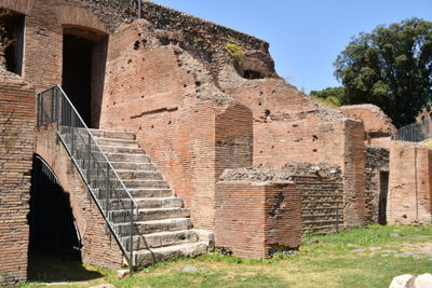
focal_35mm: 39
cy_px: 144
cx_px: 216
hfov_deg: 49.5
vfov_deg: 34.2
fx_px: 468
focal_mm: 26
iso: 100
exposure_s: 1/1000
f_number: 3.8
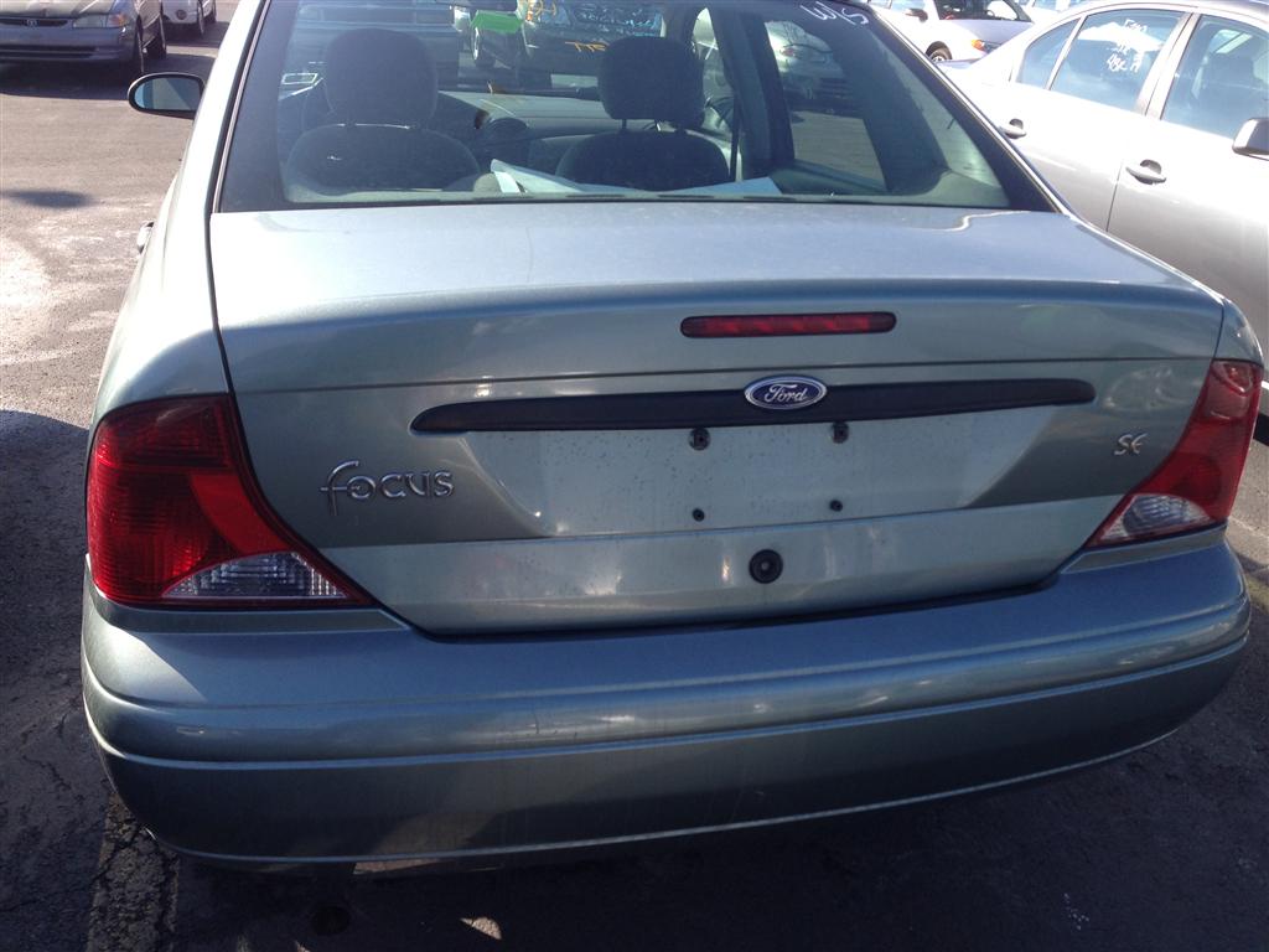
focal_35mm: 33
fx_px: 1210
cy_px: 476
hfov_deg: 55.4
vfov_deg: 42.9
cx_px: 634
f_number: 2.4
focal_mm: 4.13
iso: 50
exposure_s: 1/542
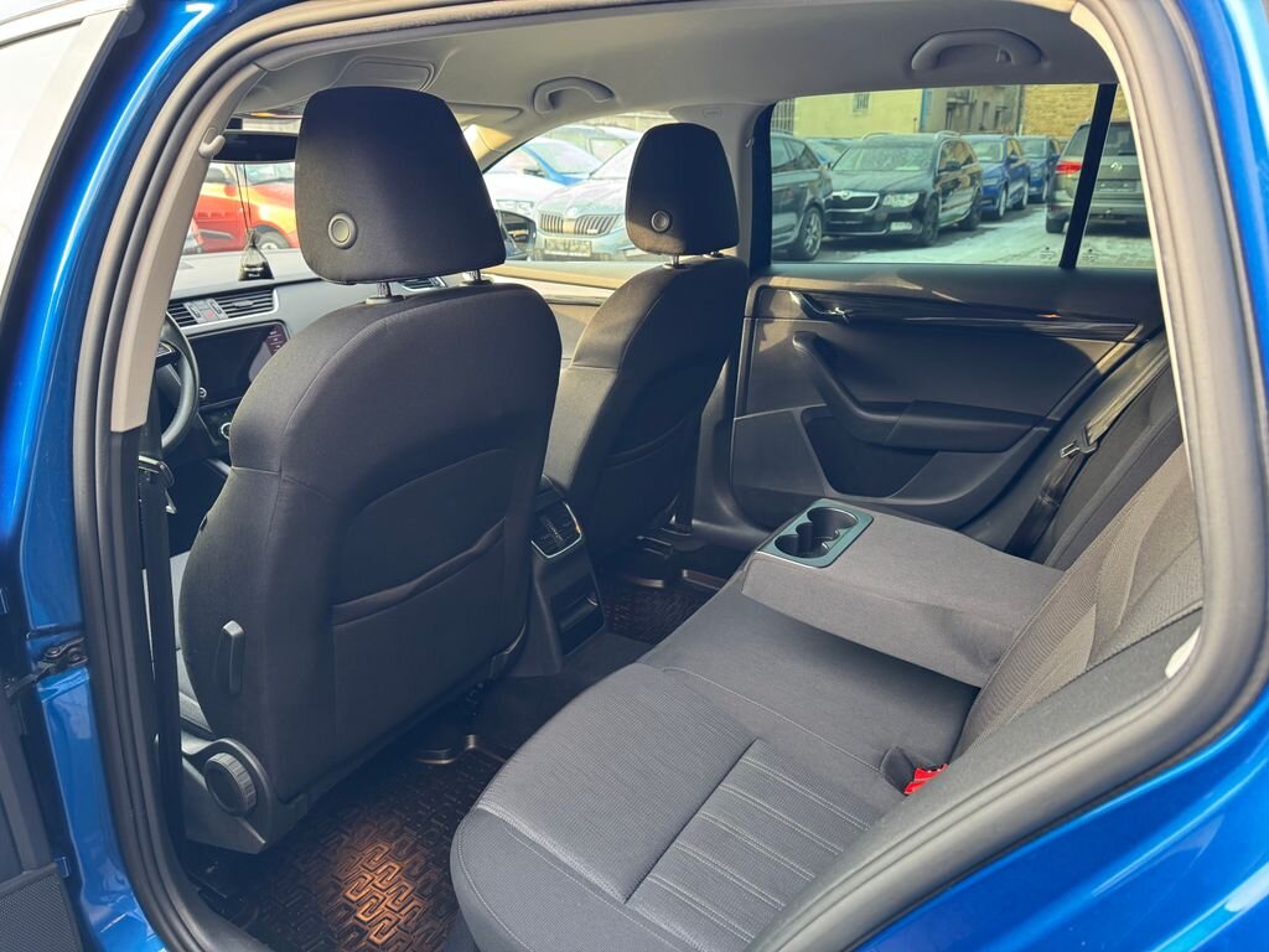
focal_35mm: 24
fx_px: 880
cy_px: 476
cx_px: 634
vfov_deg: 56.8
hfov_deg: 71.6
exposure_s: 1/69
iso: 200
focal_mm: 6.76
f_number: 1.78
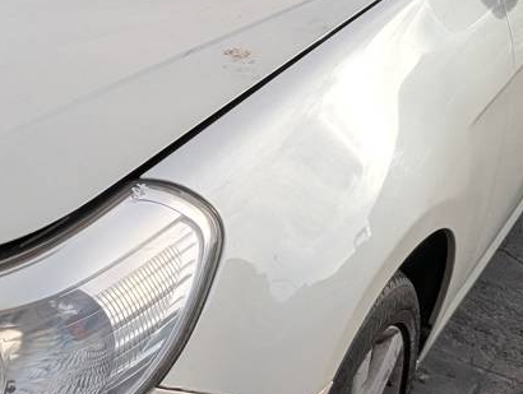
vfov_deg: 26.2
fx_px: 848
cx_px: -28
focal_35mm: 56
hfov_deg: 31.1
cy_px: 222
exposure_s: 1/968
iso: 49
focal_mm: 2.35
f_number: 2.2
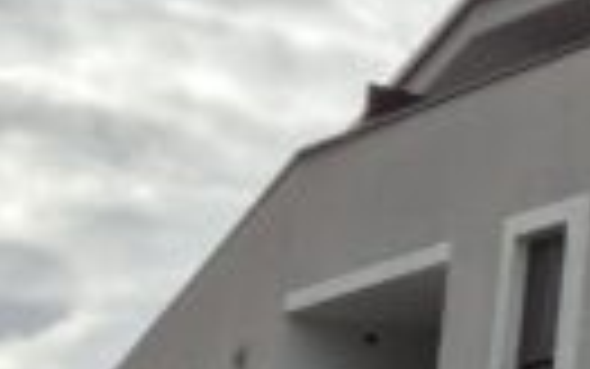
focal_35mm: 190
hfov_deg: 8.9
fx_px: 3056
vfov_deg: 6.8
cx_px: 1788
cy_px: 526
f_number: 1.8
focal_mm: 5.4
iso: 25
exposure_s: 1/2656
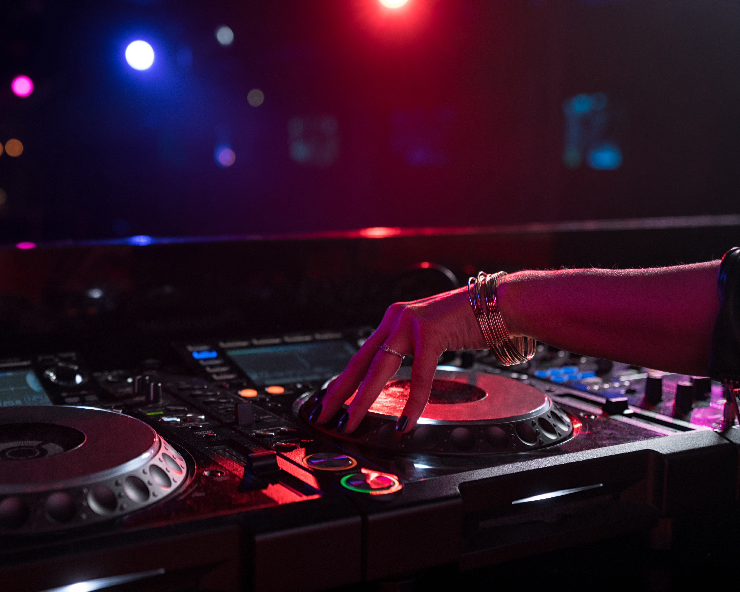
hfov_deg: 39.7
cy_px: 256
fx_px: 1007
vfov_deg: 32.7
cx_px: 231
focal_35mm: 46
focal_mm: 35
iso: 320
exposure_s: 1/80
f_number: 2.8
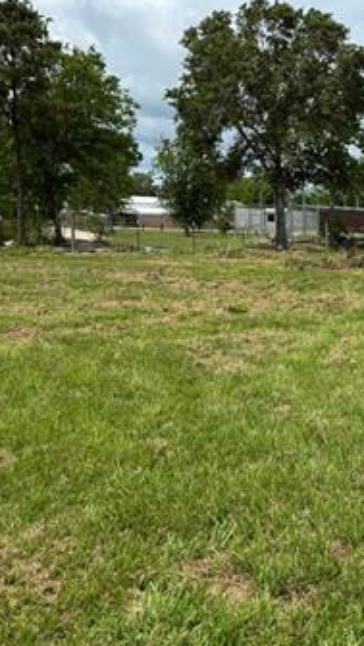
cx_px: 504
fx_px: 770
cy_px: 346
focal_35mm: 45
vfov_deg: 45.4
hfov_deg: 22.9
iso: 50
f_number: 1.6
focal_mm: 5.96
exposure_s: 1/4854
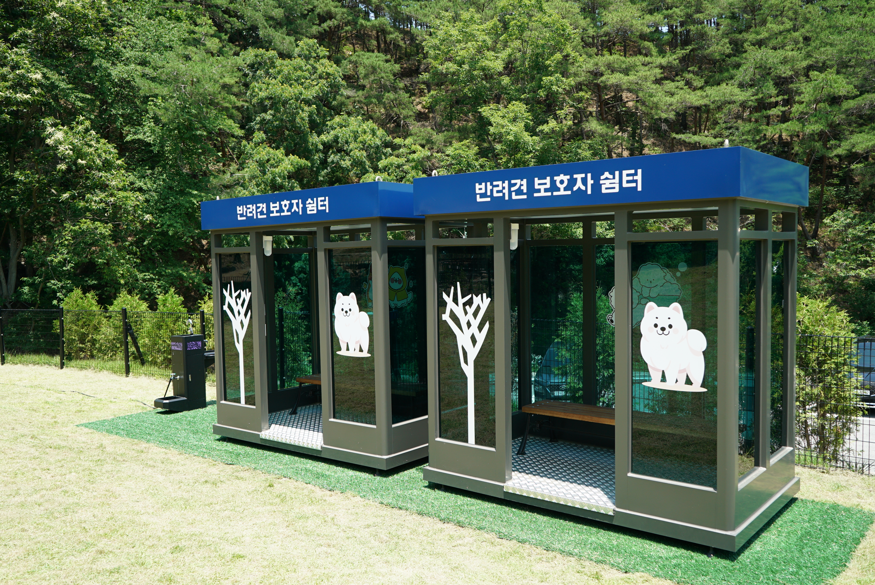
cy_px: 292
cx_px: 438
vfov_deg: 43.7
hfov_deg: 61.9
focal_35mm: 30
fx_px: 730
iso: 200
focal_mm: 30
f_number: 4.5
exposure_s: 1/640
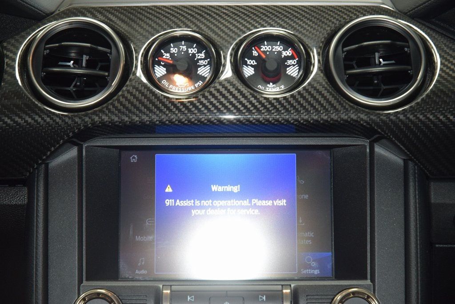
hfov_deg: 19.5
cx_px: 228
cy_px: 152
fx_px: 1327
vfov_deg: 13.0
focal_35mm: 105
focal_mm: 70
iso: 1600
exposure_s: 1/60
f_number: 4.5
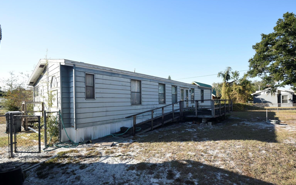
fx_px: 137
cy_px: 102
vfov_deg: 67.8
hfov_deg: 94.4
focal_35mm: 17
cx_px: 148
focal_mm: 16
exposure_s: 1/200
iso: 320
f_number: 10
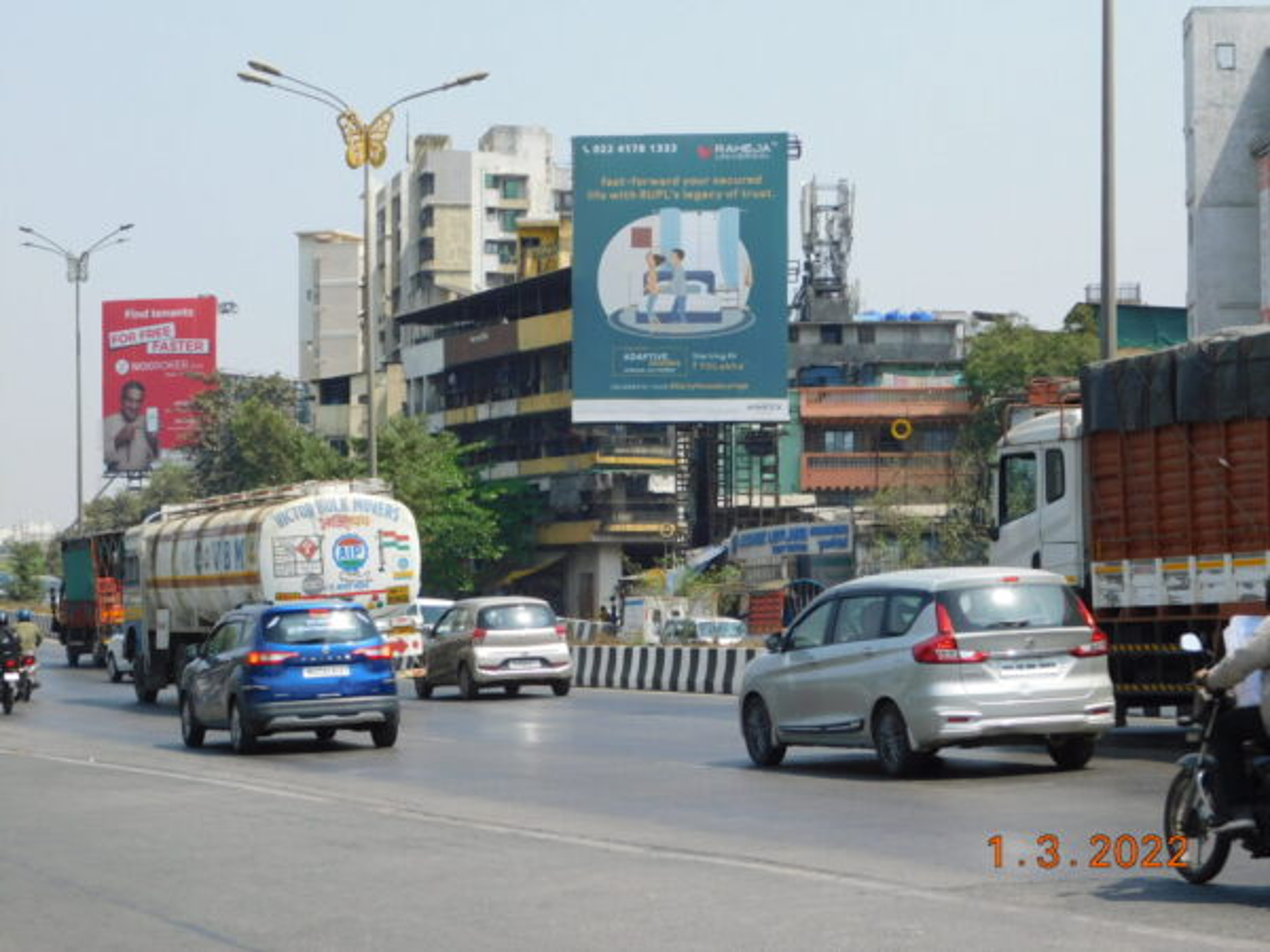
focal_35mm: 80
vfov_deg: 18.4
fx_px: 2935
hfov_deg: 24.4
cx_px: 635
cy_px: 476
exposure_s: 1/640
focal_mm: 14.2
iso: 125
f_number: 4.4
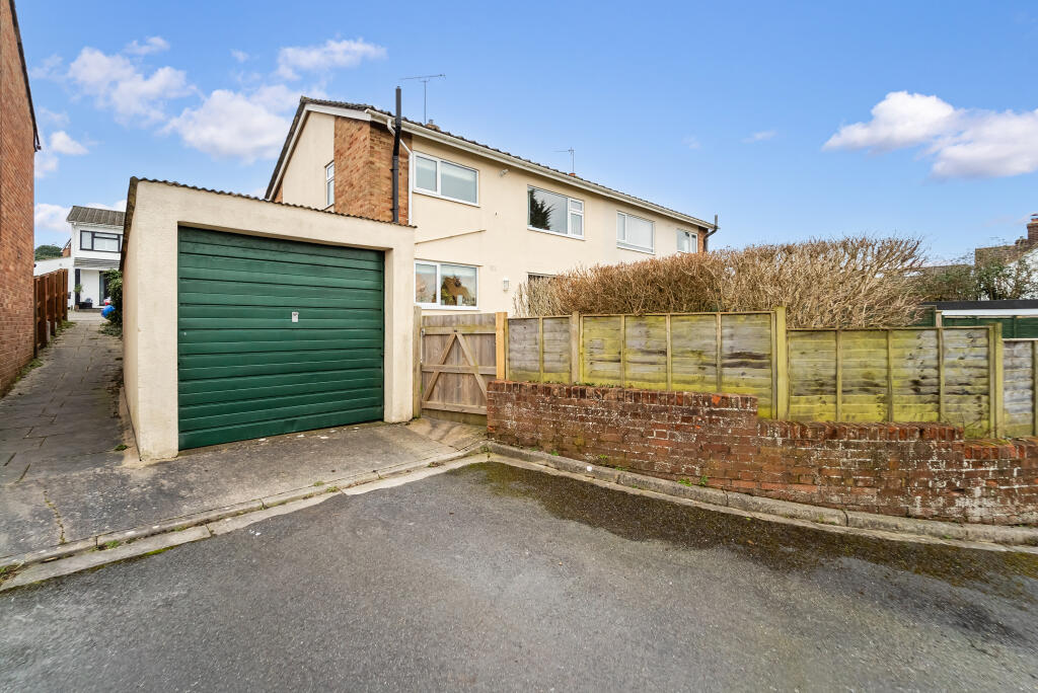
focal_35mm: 14
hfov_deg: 104.2
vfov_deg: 81.3
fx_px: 404
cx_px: 519
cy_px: 346
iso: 1000
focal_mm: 14
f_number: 6.3
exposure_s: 1/200
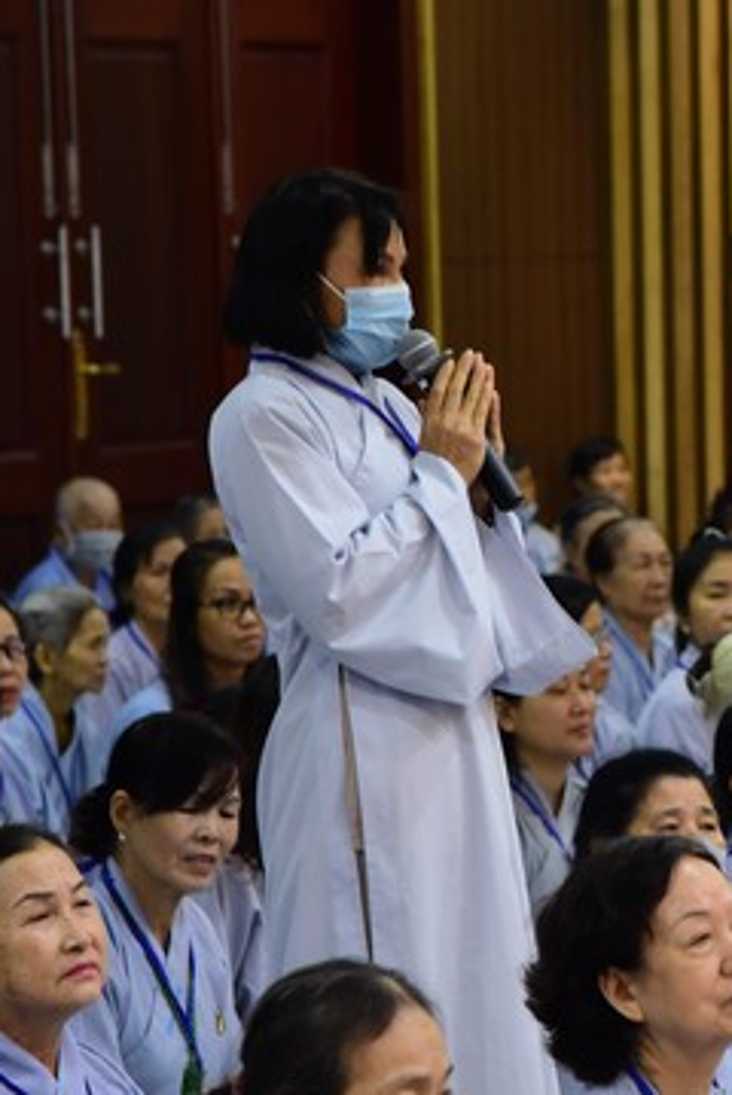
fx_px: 6605
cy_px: 576
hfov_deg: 6.3
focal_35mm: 217
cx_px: 543
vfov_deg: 9.5
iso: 3200
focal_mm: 120
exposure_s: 1/50
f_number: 5.6
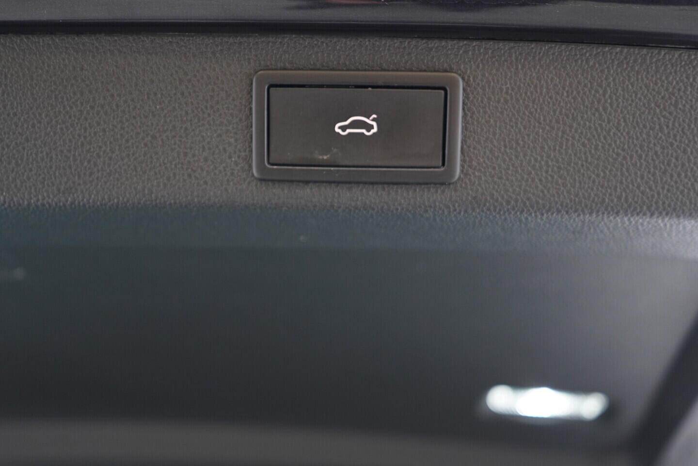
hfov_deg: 53.1
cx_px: 349
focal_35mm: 36
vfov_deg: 36.9
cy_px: 233
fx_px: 698
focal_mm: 24
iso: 400
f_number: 2.8
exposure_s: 1/40
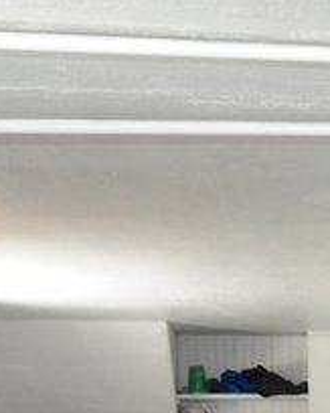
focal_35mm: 113
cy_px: 554
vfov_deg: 16.0
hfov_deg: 12.1
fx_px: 1381
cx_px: 670
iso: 4000
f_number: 5.6
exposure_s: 1/160
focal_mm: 24
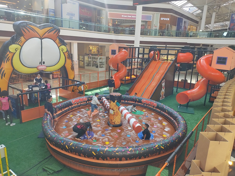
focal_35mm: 26
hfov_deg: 67.3
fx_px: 177
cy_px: 88
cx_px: 118
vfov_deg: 53.1
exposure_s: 1/60
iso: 145
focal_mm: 4.74
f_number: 1.79
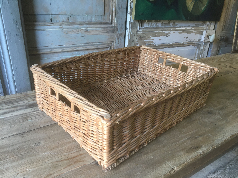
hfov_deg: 61.7
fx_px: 199
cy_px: 89
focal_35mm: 29
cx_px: 119
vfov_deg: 48.2
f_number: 2.2
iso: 100
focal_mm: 4.15
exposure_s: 1/33
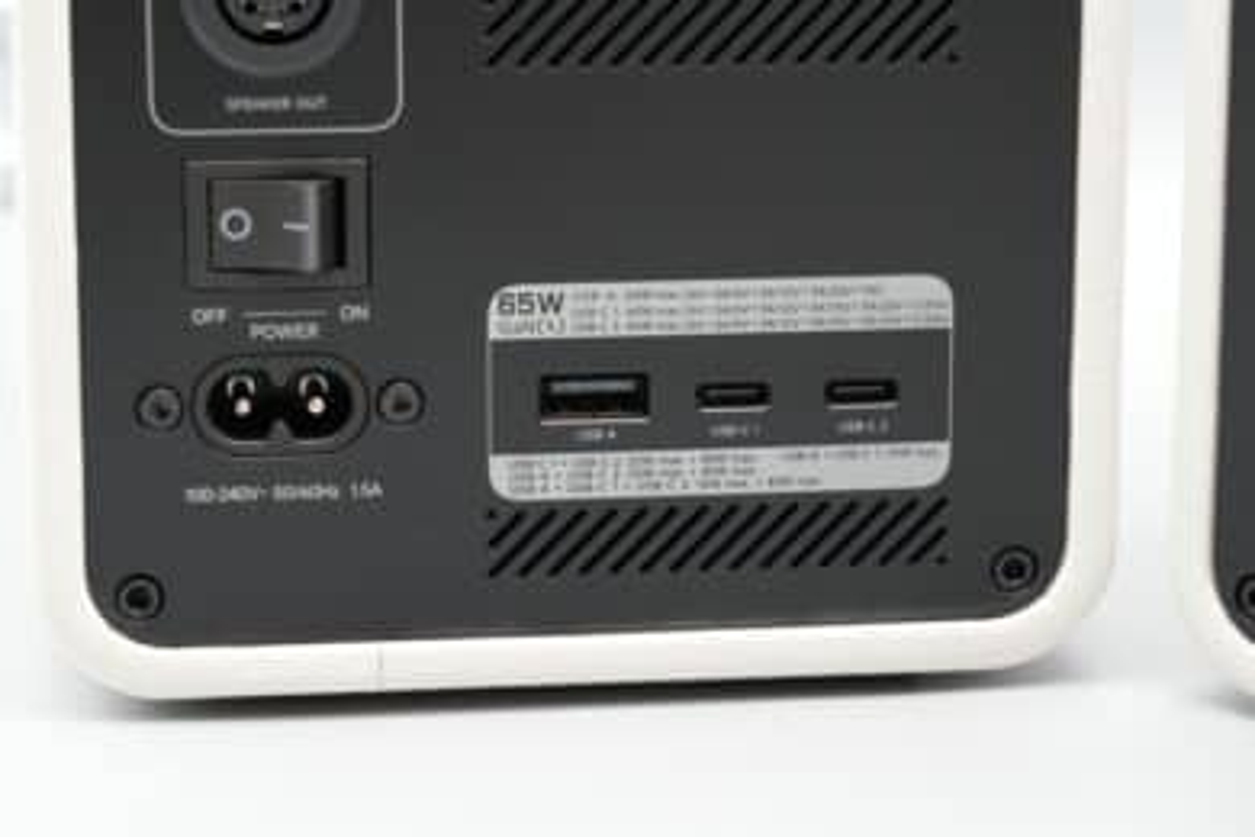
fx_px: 3660
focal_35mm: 105
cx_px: 628
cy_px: 418
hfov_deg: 19.5
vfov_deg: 13.0
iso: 5000
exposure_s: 1/125
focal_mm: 105
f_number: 9
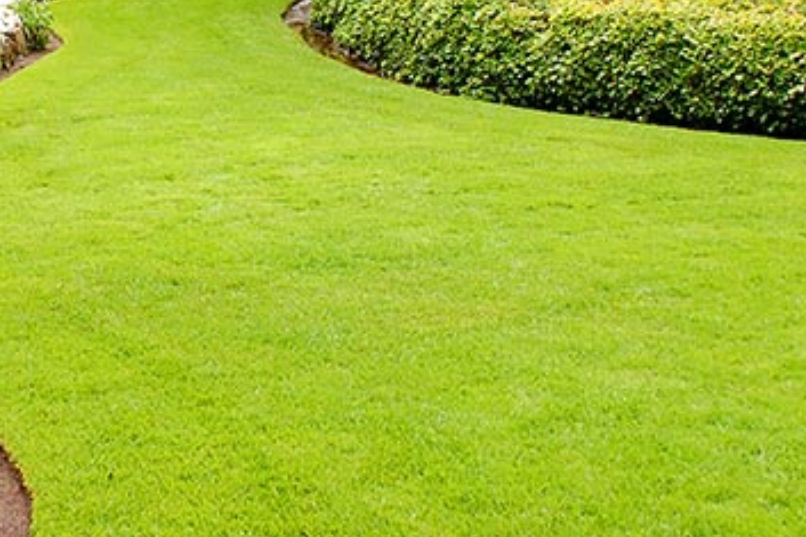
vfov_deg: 15.0
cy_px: -29
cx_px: 87
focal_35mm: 89
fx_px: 1992
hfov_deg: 22.4
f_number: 7.1
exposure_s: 1/60
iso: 200
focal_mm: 28
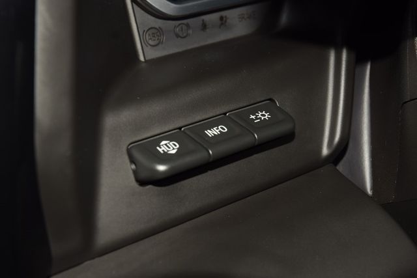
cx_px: 208
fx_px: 904
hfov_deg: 26.0
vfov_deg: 17.5
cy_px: 139
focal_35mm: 78
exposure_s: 1/60
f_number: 8
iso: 100
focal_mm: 52
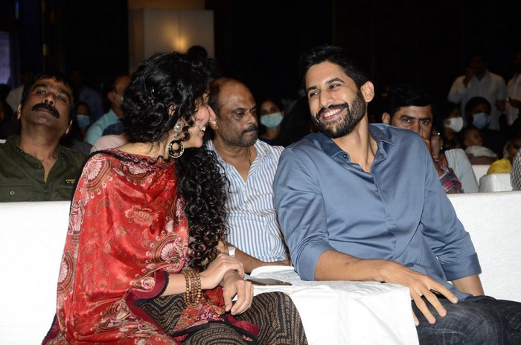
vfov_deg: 13.0
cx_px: 260
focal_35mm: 105
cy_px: 172
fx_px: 1517
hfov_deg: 19.5
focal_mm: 70
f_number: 6.7
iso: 500
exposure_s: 1/125
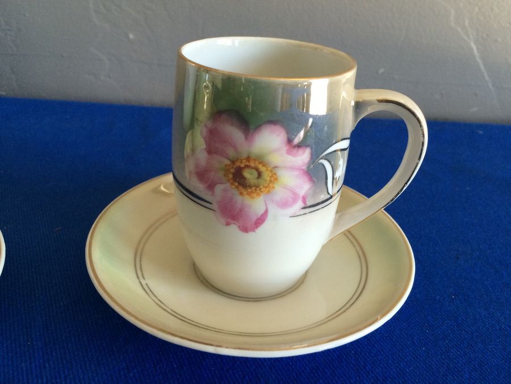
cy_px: 192
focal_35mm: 29
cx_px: 256
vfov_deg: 48.2
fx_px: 428
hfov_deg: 61.7
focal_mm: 4.15
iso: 50
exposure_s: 1/30
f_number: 2.2
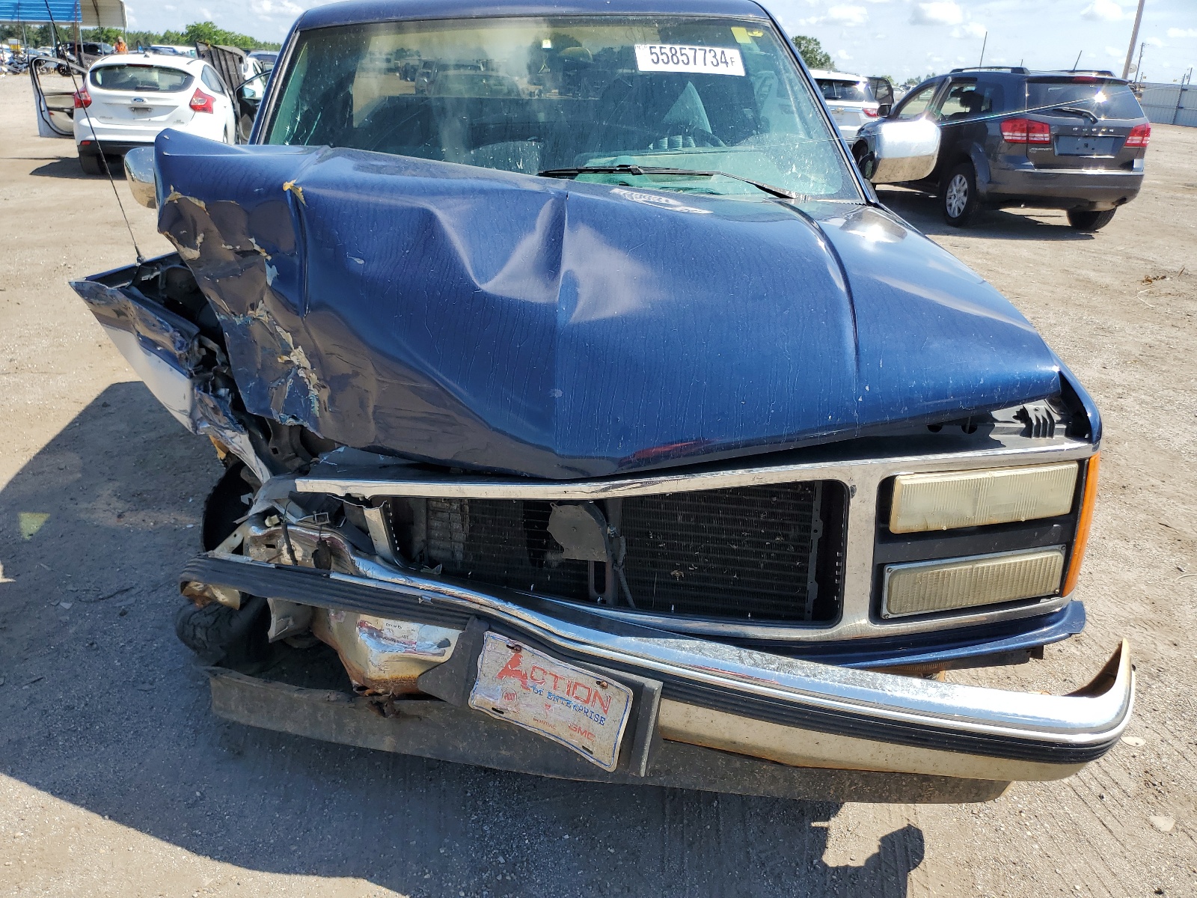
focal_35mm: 26
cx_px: 598
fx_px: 899
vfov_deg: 53.1
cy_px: 449
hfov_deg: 67.3
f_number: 1.5
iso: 50
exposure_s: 1/1667
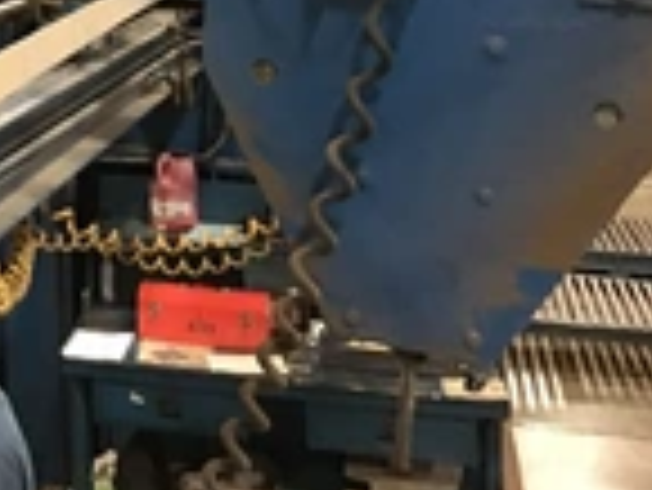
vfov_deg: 17.2
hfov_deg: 22.0
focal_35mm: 80
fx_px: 1508
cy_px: -166
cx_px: -193
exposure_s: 1/4
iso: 80
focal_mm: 4.15
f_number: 2.2
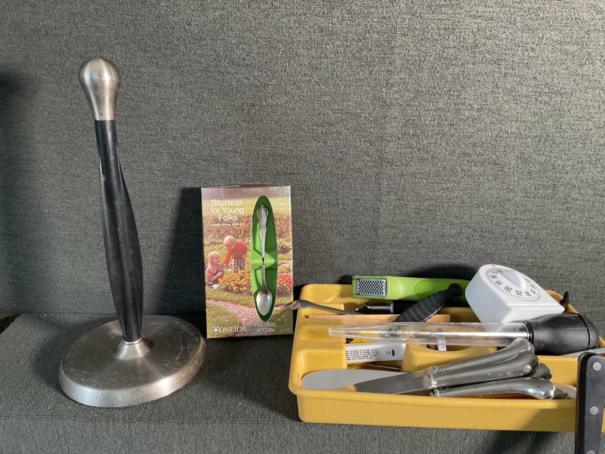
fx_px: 507
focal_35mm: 29
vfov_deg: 48.2
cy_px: 227
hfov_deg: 61.7
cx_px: 302
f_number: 1.8
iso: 200
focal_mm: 3
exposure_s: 1/60
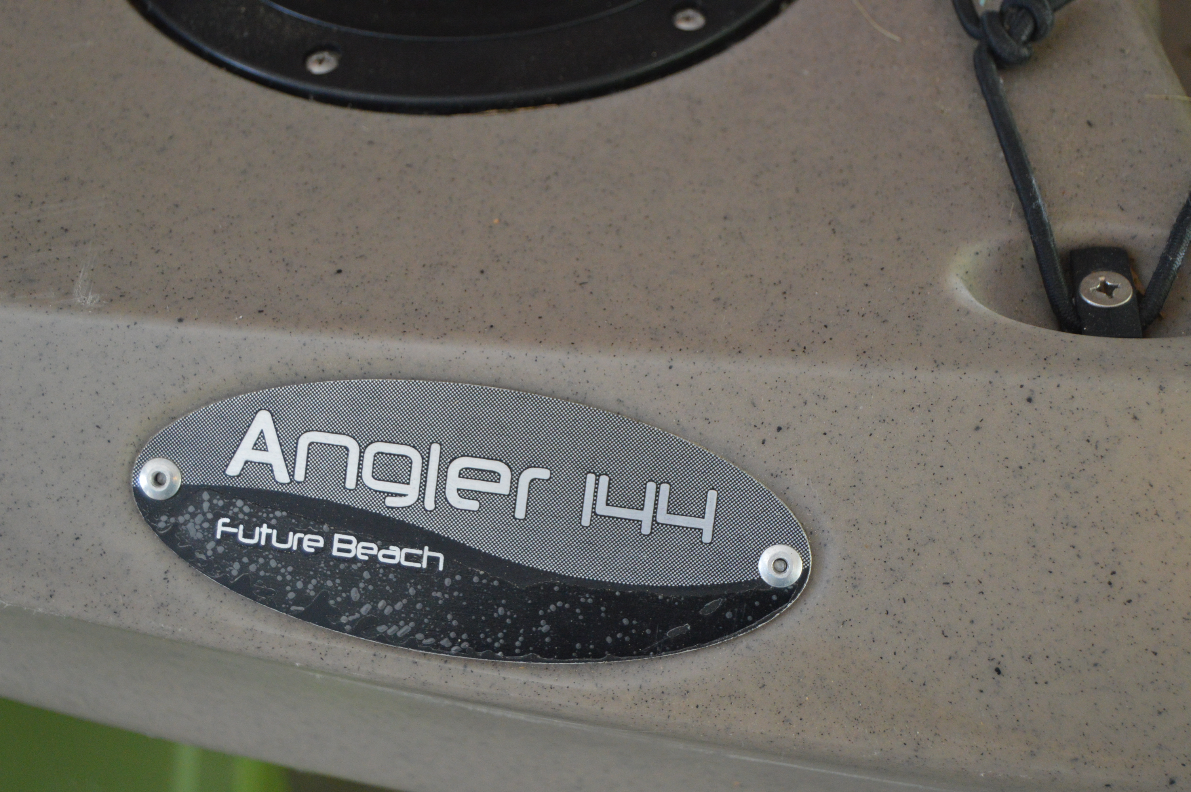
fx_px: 2231
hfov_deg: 29.9
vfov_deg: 20.1
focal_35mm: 68
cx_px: 596
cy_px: 396
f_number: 5.3
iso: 1600
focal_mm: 45
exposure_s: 1/60
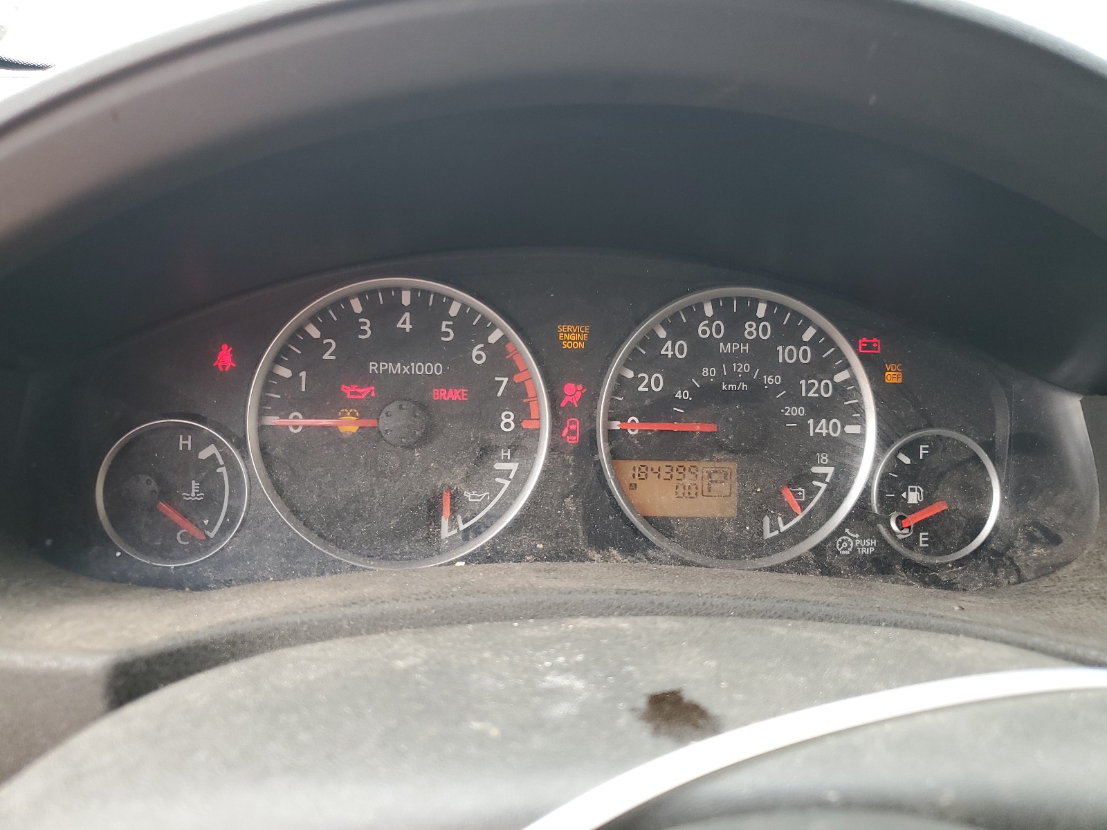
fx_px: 831
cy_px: 415
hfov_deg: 67.3
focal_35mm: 26
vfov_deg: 53.1
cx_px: 554
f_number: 1.5
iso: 61
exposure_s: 1/120
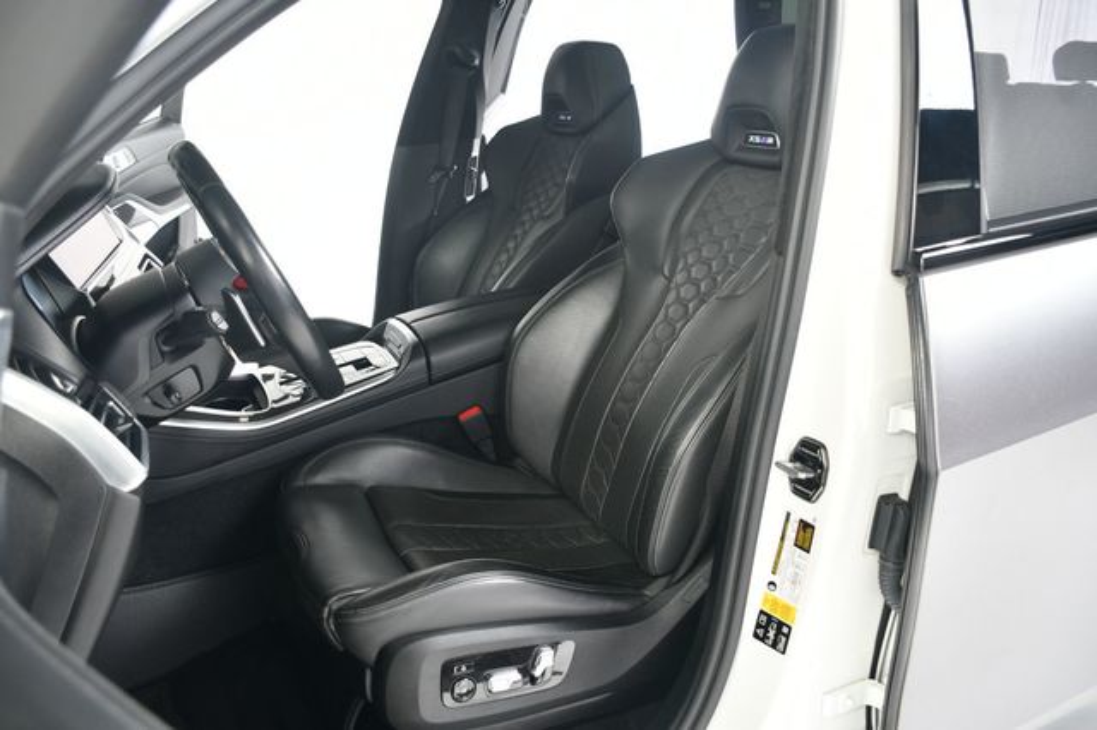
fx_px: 914
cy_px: 365
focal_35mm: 30
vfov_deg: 43.6
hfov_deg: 62.0
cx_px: 548
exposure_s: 1/160
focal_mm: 20
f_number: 3.5
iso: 100
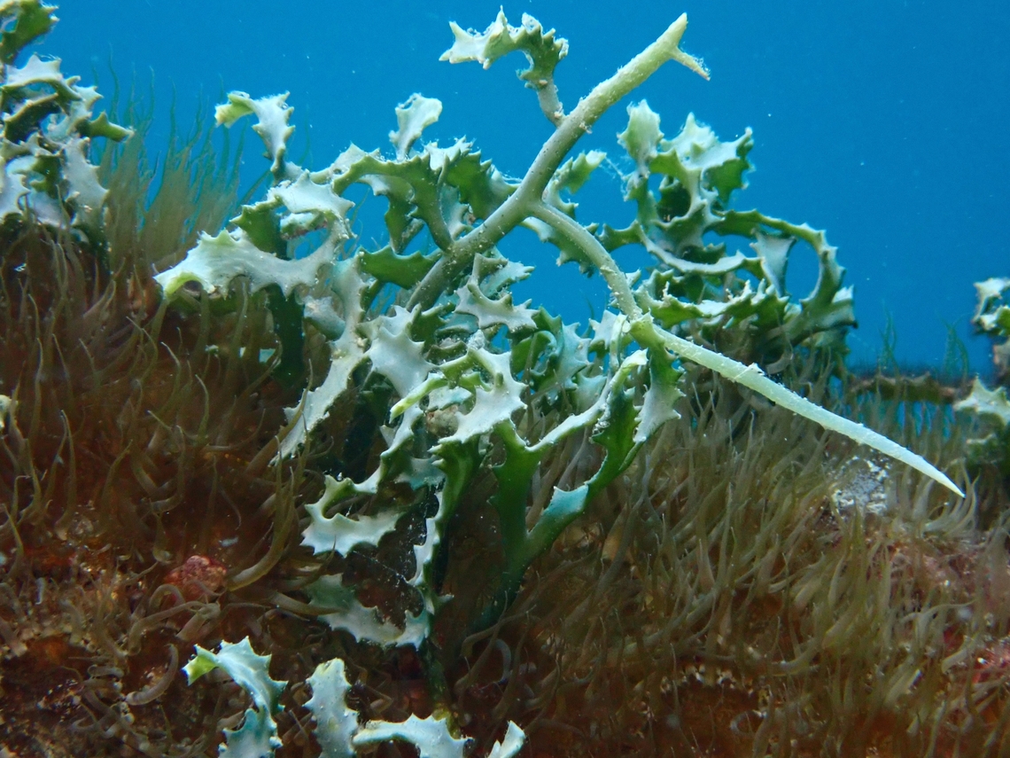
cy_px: 379
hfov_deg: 19.6
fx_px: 2918
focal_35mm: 100
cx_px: 505
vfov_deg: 14.8
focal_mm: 18
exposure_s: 1/200
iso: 1000
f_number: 6.3
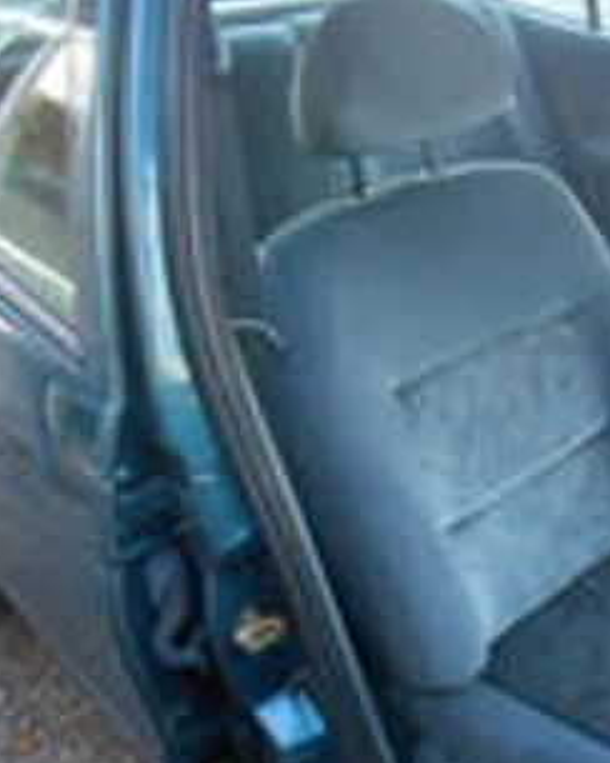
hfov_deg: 35.3
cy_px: 445
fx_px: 903
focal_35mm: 40
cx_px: 540
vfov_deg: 45.6
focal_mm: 4.6
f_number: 3.2
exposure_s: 1/30
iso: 280
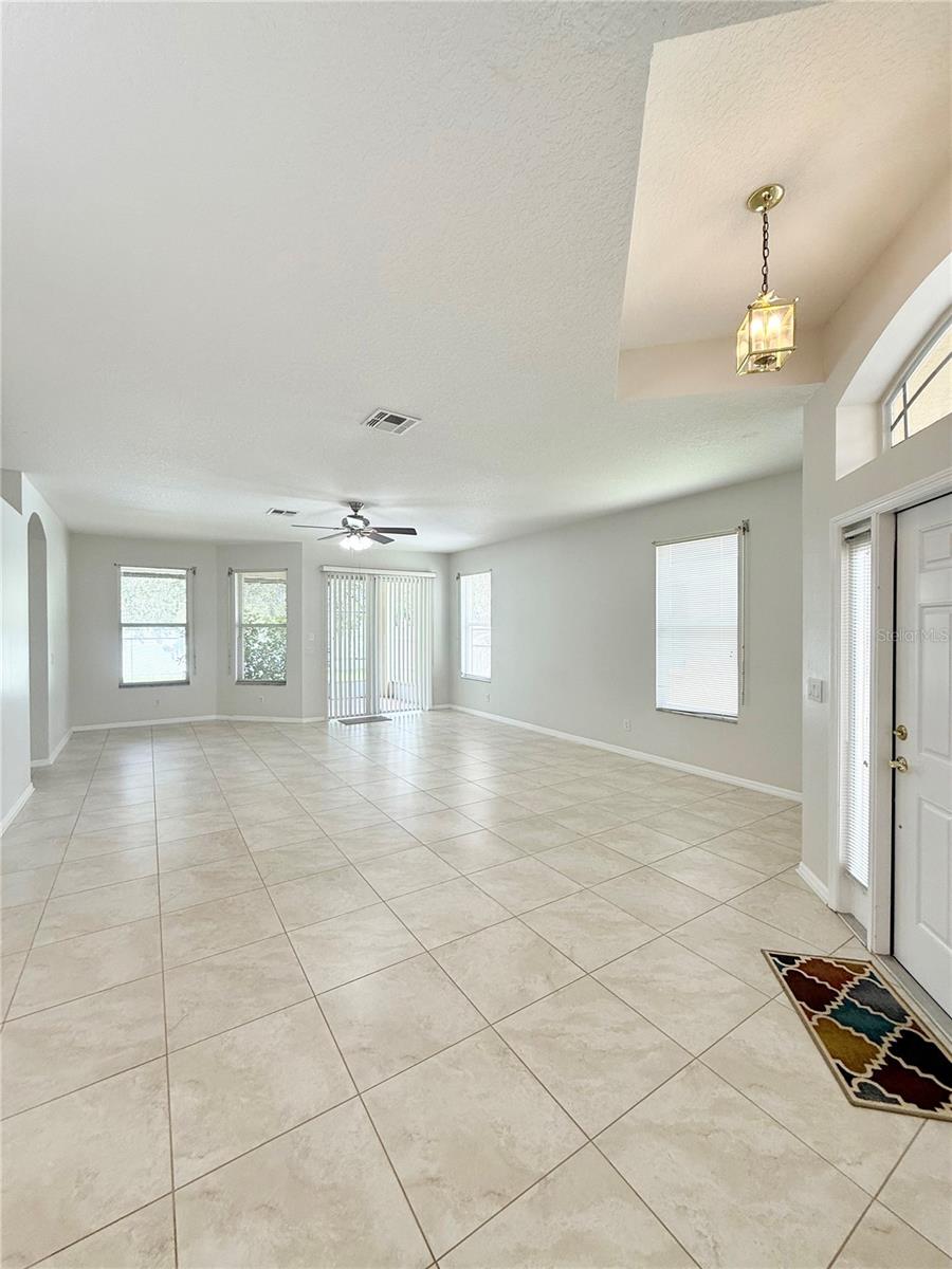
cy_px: 634
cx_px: 476
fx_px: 513
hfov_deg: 85.7
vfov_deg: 102.1
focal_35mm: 14
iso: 64
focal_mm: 2.22
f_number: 2.2
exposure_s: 1/120
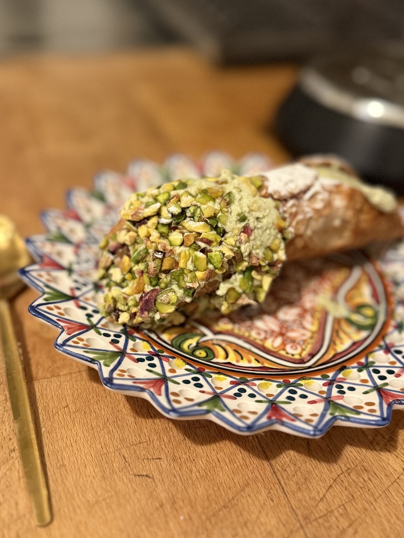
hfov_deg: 38.6
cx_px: 217
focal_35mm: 37
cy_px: 254
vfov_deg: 50.1
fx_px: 576
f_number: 1.78
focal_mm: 6.76
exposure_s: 1/33
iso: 640
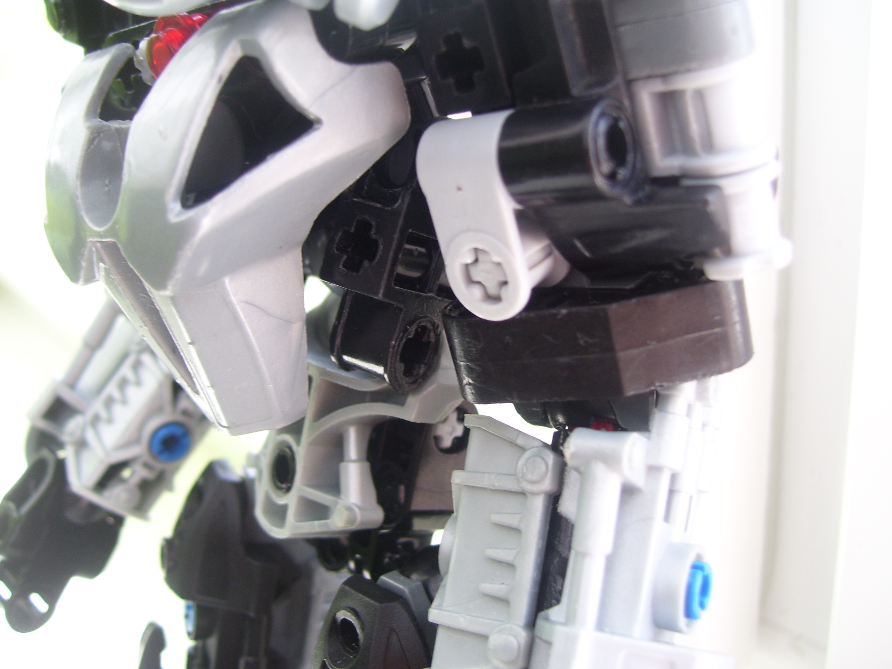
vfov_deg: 38.7
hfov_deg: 50.1
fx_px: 953
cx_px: 446
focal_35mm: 37
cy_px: 334
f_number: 2.7
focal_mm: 6
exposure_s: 1/90
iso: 80
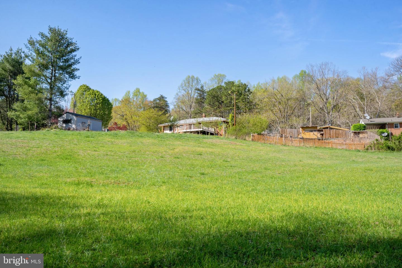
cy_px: 134
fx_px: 391
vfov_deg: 37.9
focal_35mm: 35
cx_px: 201
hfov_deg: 54.4
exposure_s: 1/200
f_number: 14
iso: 250
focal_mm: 35
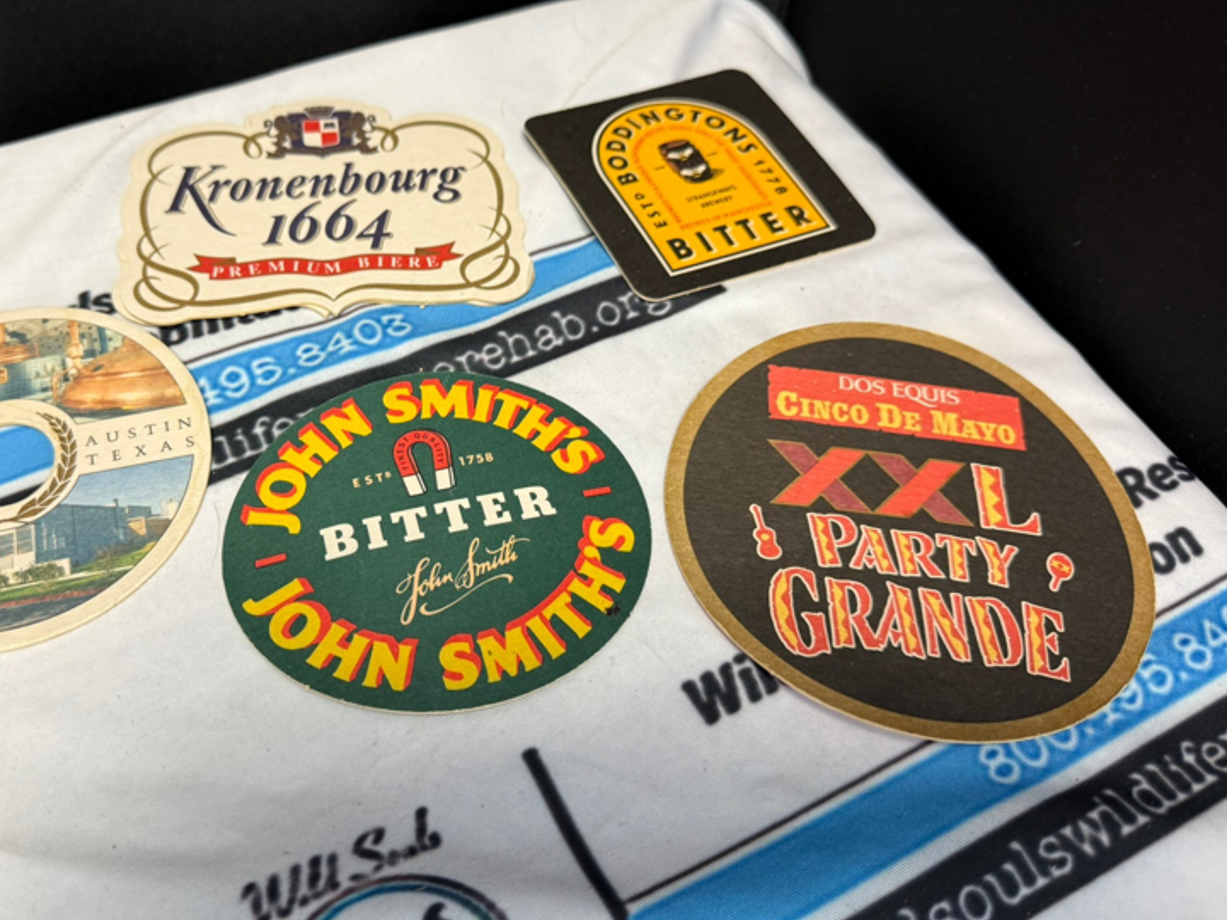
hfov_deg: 59.4
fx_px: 1063
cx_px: 484
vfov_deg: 46.7
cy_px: 394
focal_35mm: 30
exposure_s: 1/60
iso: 200
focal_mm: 6.76
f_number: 1.78
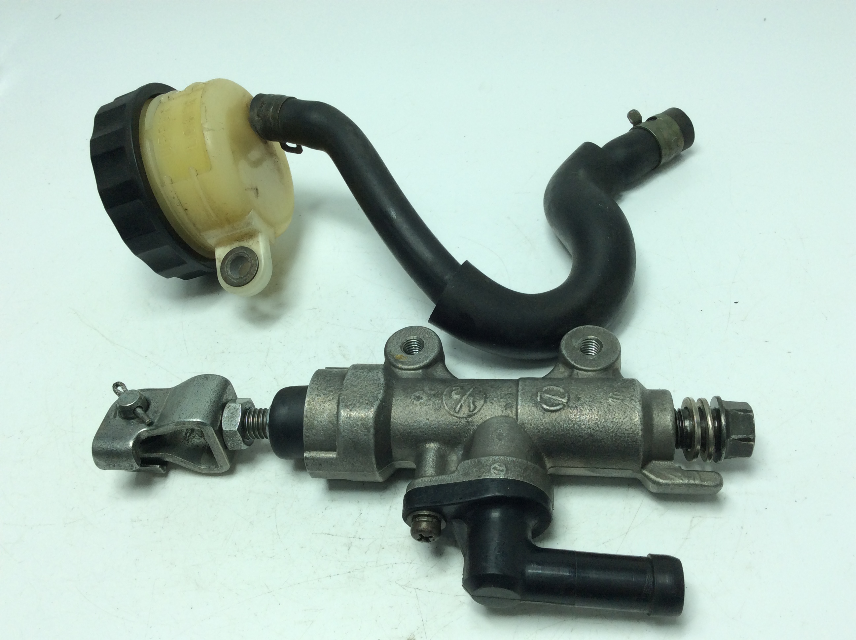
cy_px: 320
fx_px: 790
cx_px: 428
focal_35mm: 32
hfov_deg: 56.9
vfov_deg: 44.1
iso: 32
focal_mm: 3.3
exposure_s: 1/381
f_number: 2.4
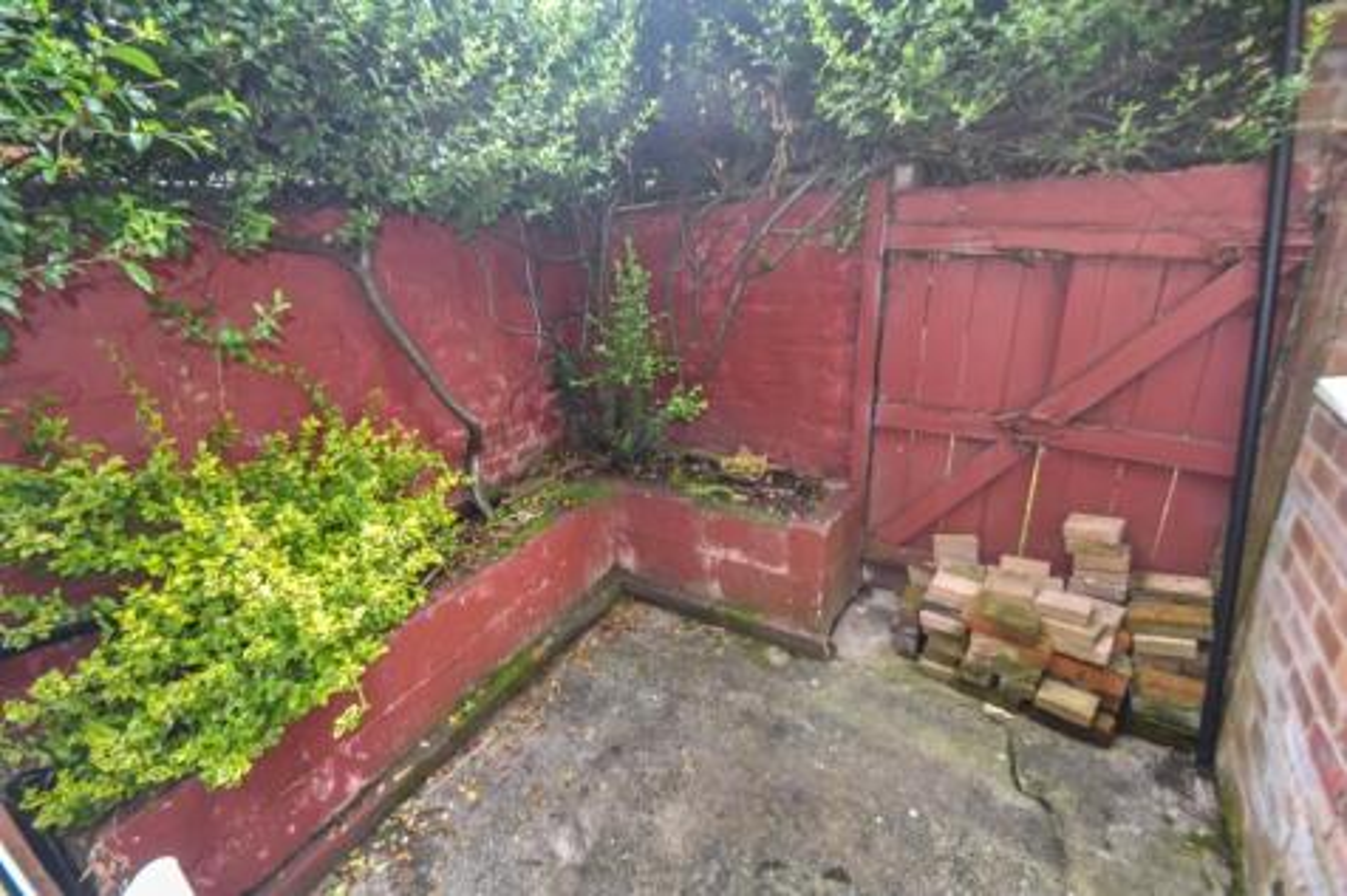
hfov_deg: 100.4
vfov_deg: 77.3
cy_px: 448
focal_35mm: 15
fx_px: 561
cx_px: 674
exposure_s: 1/60
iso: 400
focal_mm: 10
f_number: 3.5
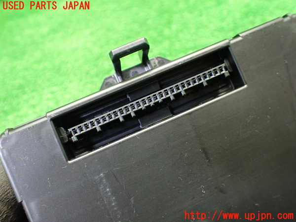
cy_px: 111
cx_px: 148
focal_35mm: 30
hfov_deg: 60.0
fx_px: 257
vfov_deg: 46.8
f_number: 2.3
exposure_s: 1/50
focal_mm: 5.4
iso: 800
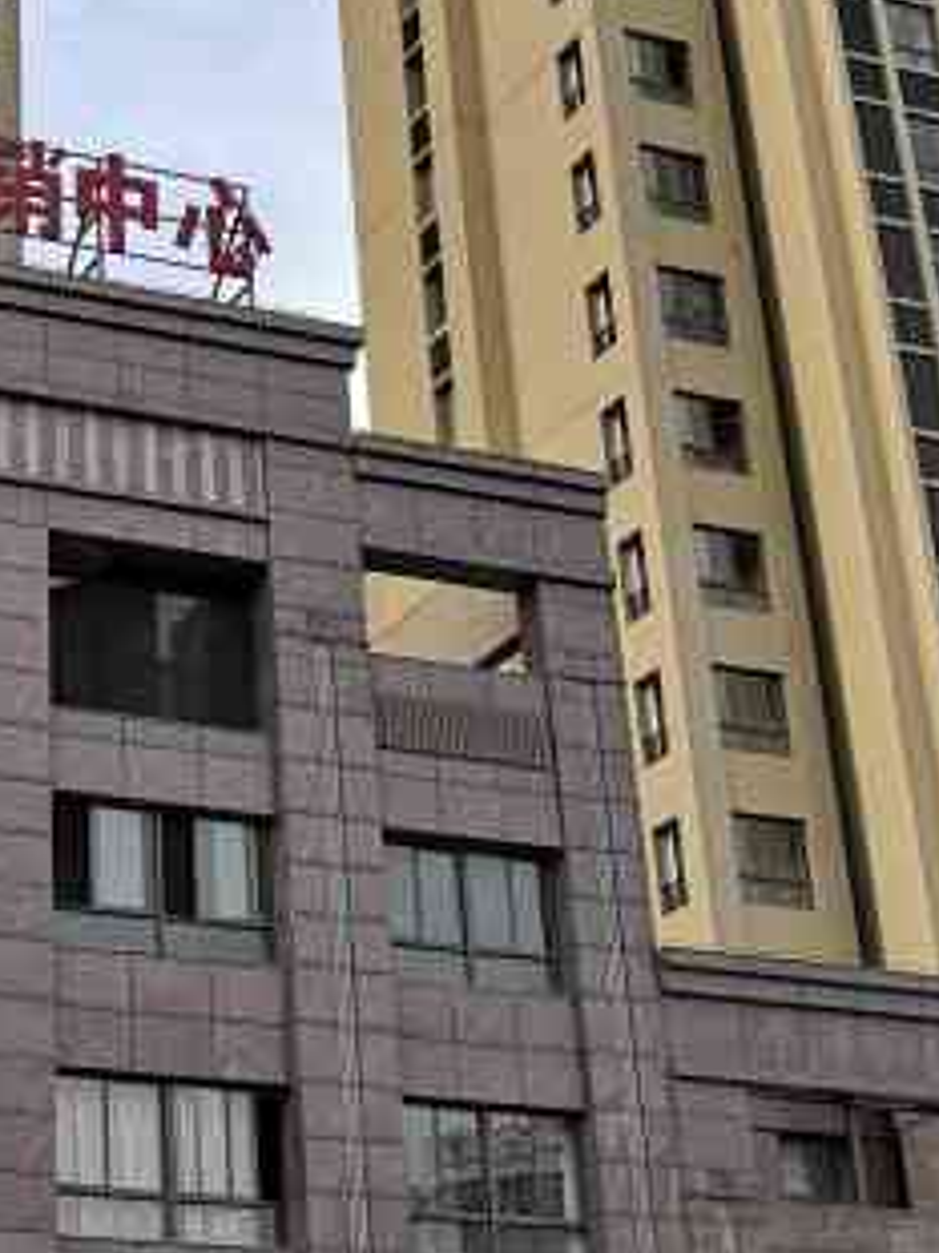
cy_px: 244
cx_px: 73
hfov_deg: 17.9
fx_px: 2932
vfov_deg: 23.8
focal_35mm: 81
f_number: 1.8
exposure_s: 1/909
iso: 50
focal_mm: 3.95
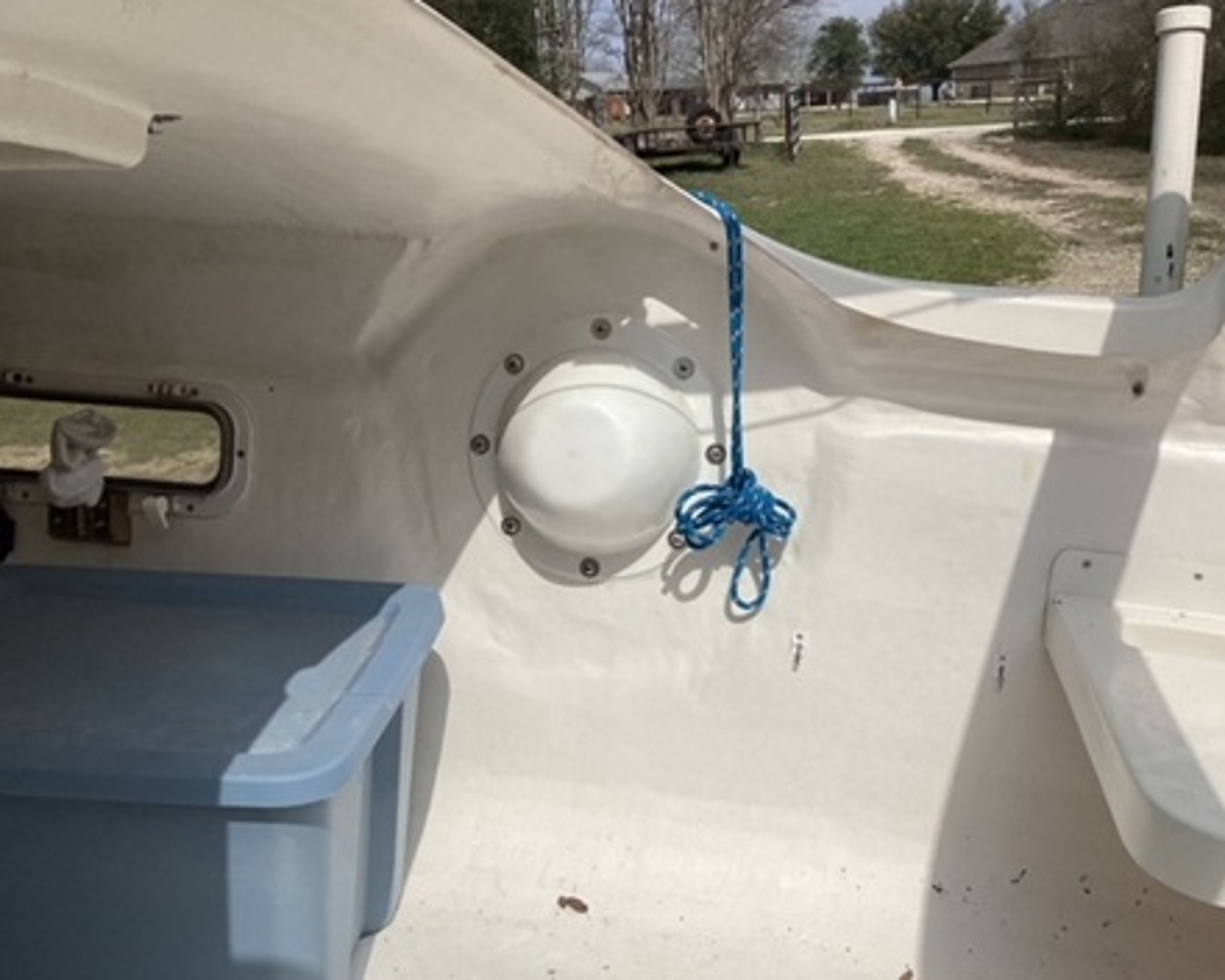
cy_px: 496
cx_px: 632
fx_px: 1196
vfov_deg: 44.5
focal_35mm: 33
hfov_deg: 54.2
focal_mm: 3.3
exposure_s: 1/4525
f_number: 2.4
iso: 25
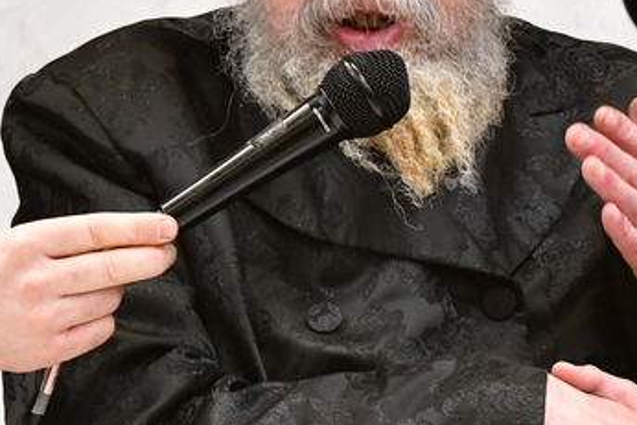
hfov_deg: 7.3
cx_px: 422
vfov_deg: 4.9
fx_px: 5009
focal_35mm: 283
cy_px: 231
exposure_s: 1/100
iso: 4000
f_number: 5.6
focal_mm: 70
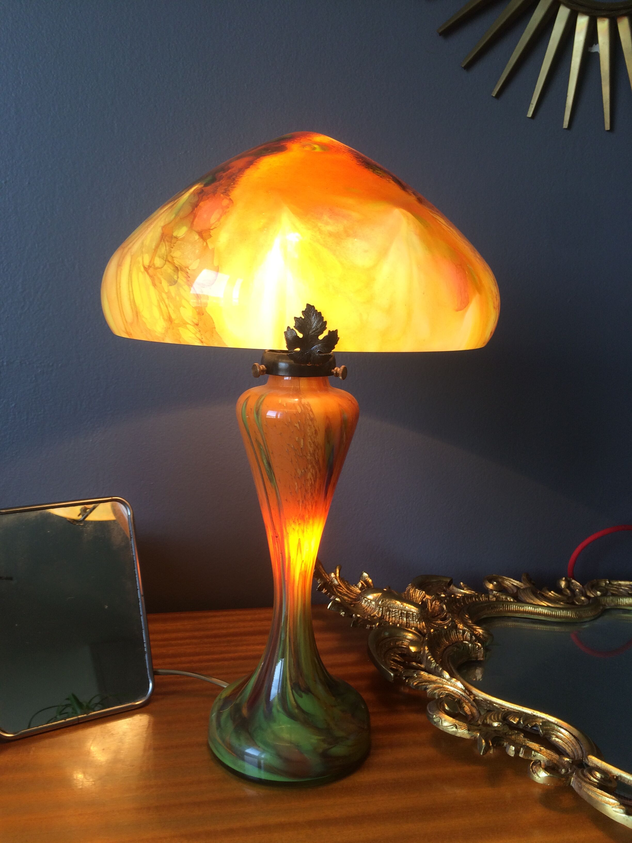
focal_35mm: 29
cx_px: 316
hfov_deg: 48.2
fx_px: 706
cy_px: 422
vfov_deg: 61.7
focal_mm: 4.15
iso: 40
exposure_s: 1/50
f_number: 2.2
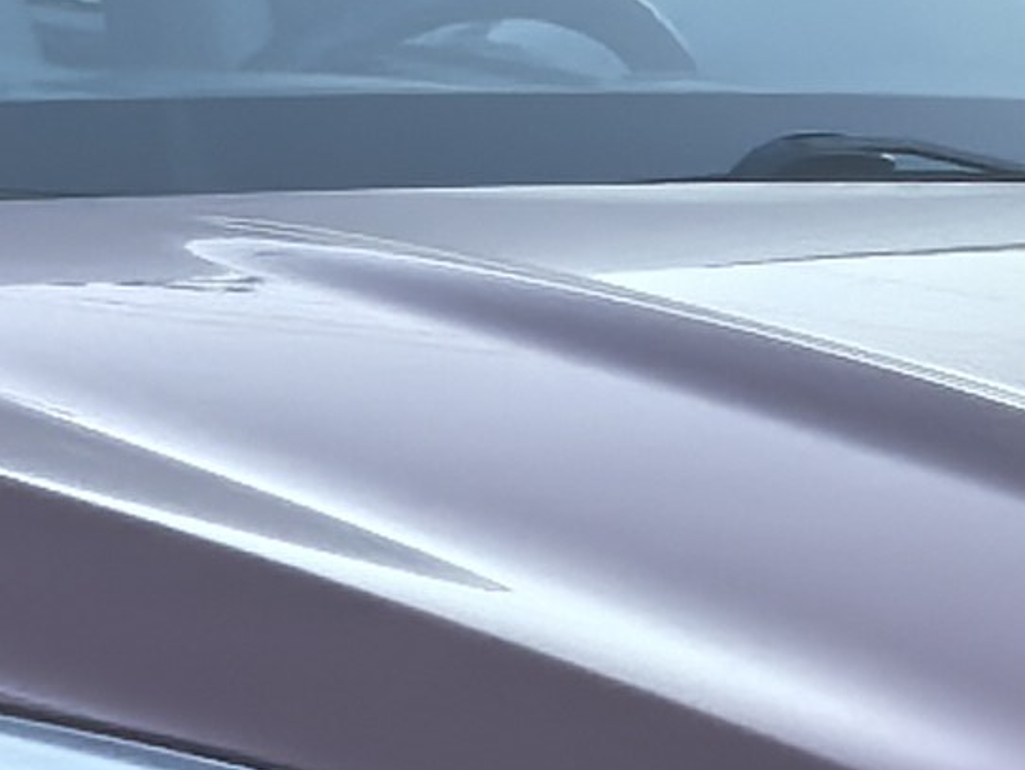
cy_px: 1321
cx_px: 227
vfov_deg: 5.4
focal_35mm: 272
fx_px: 8058
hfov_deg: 7.3
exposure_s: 1/1776
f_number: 1.8
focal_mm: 5.35
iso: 50
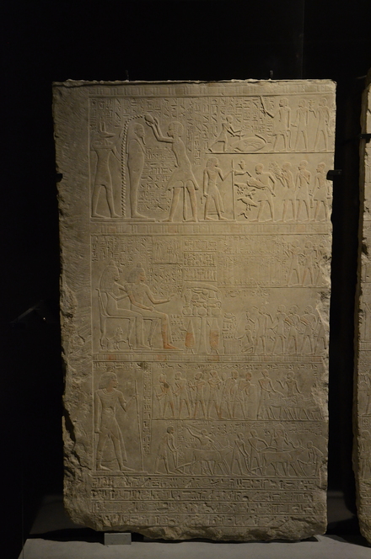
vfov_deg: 49.6
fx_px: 605
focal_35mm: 39
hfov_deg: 34.1
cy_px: 280
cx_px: 186
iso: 2500
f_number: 4
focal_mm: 26
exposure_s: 1/60
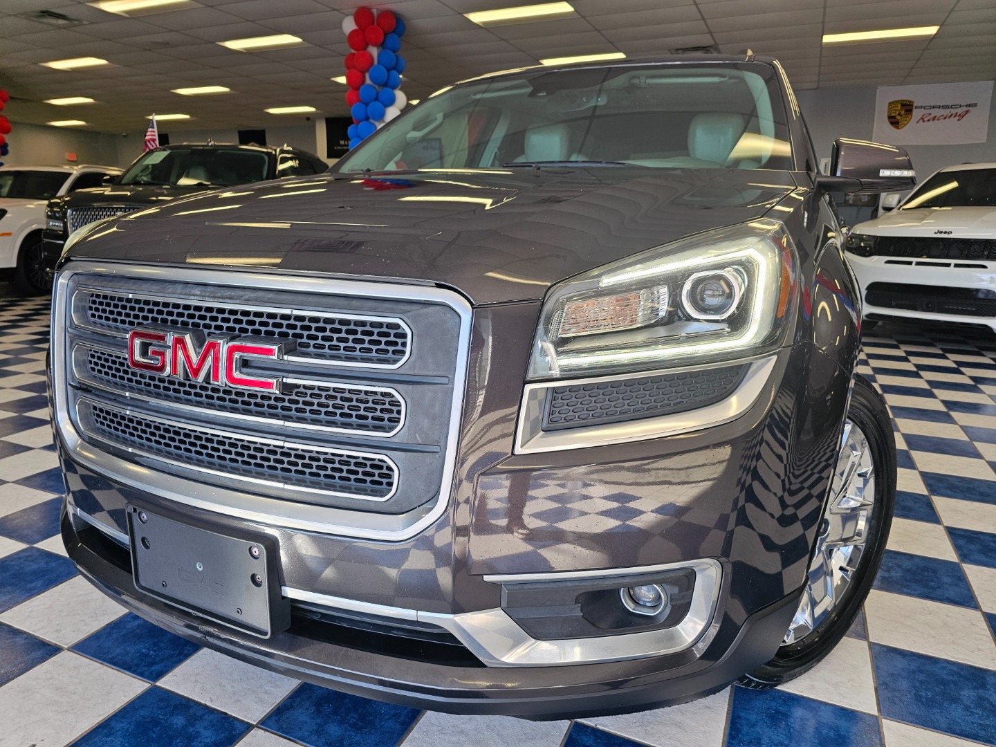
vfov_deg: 58.9
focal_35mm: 23
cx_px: 498
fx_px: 662
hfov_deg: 73.9
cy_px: 374
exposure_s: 1/120
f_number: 1.7
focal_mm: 6.3
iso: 20
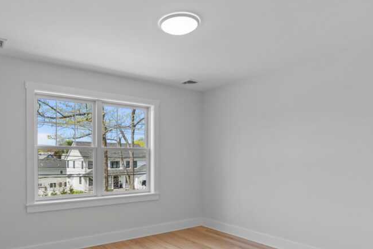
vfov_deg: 50.6
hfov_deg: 70.7
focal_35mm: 25
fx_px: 259
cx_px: 147
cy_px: 161
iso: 400
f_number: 8
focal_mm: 16
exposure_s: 1/8
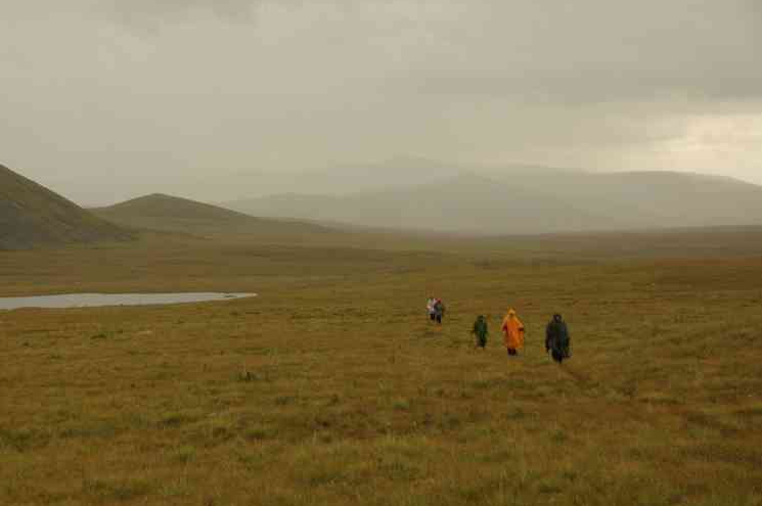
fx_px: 1655
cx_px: 251
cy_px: 263
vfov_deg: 17.4
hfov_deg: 25.8
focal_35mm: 78
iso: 100
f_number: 4.5
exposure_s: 1/60
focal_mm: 38.8
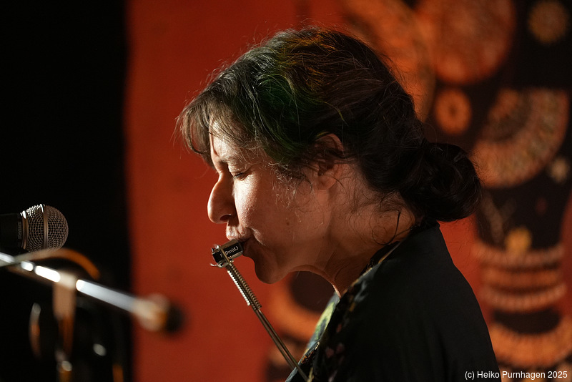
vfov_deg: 6.9
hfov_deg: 10.3
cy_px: 191
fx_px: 3179
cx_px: 286
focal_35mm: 200
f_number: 2.8
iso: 6400
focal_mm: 200
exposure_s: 1/100
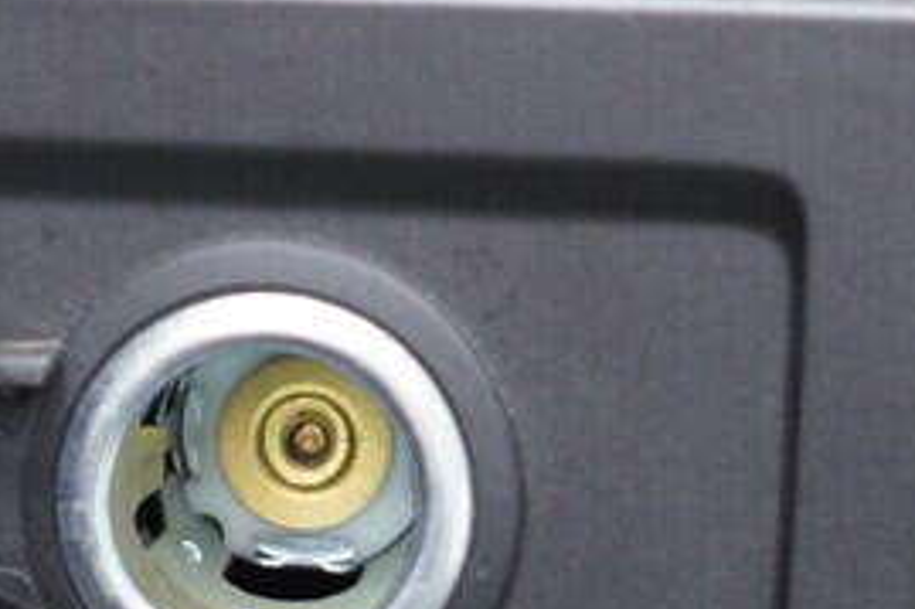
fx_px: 4902
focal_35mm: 193
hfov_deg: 10.6
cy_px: 1225
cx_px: 150
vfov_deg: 6.9
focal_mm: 24
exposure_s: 1/40
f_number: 2.8
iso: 640
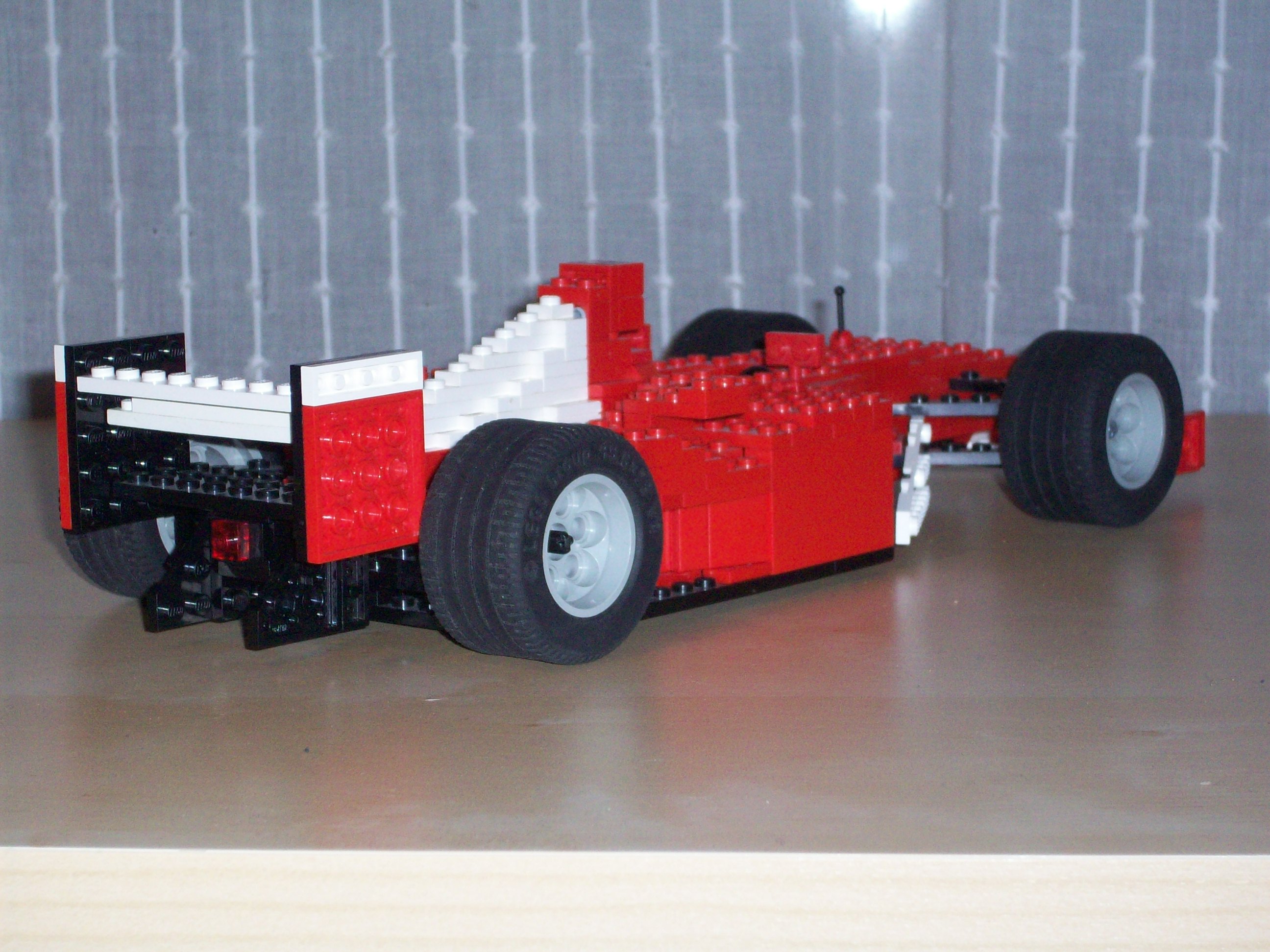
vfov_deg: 16.1
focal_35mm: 92
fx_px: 3375
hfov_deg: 21.3
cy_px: 476
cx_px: 635
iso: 200
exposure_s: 1/114
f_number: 4.7
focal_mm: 15.3
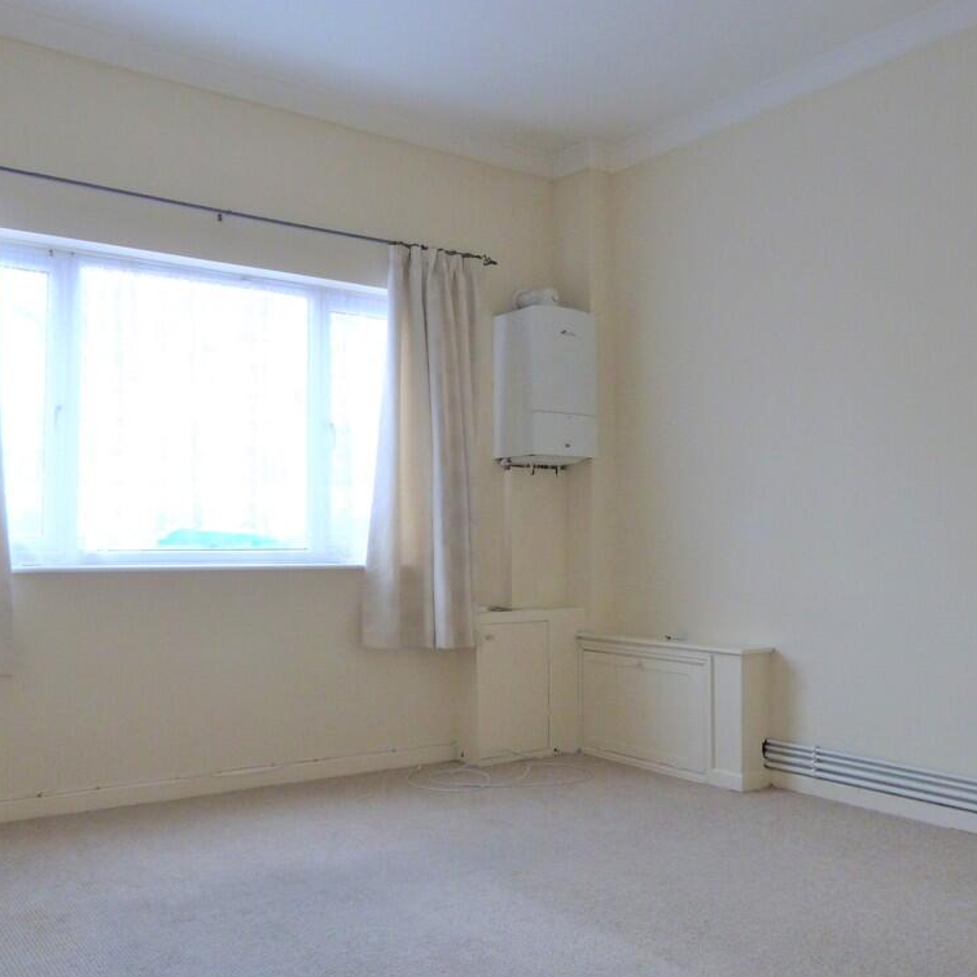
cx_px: 470
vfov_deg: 54.0
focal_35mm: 30
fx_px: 958
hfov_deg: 54.0
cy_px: 487
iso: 200
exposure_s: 1/60
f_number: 2.8
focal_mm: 4.5
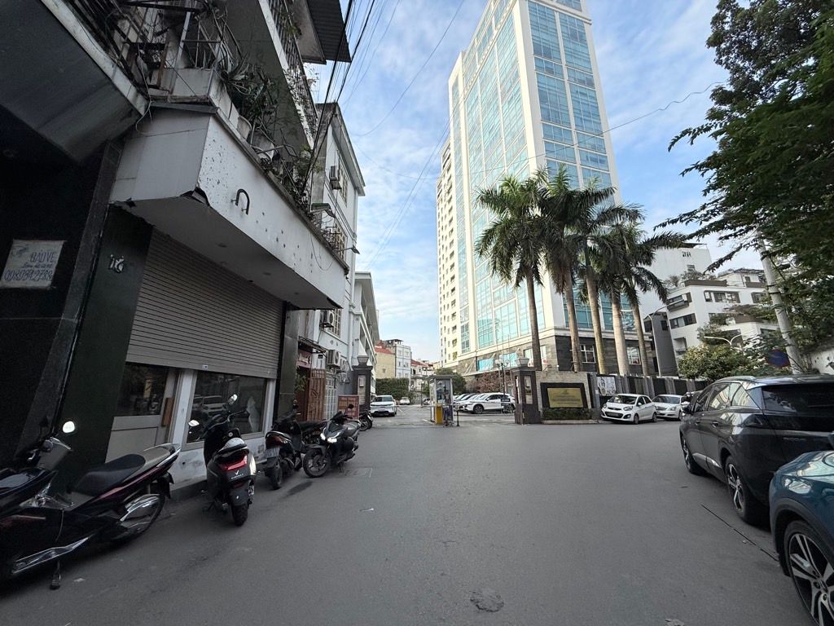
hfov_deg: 102.1
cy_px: 313
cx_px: 417
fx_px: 337
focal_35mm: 14
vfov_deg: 85.7
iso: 50
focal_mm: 2.22
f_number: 2.2
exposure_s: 1/1125
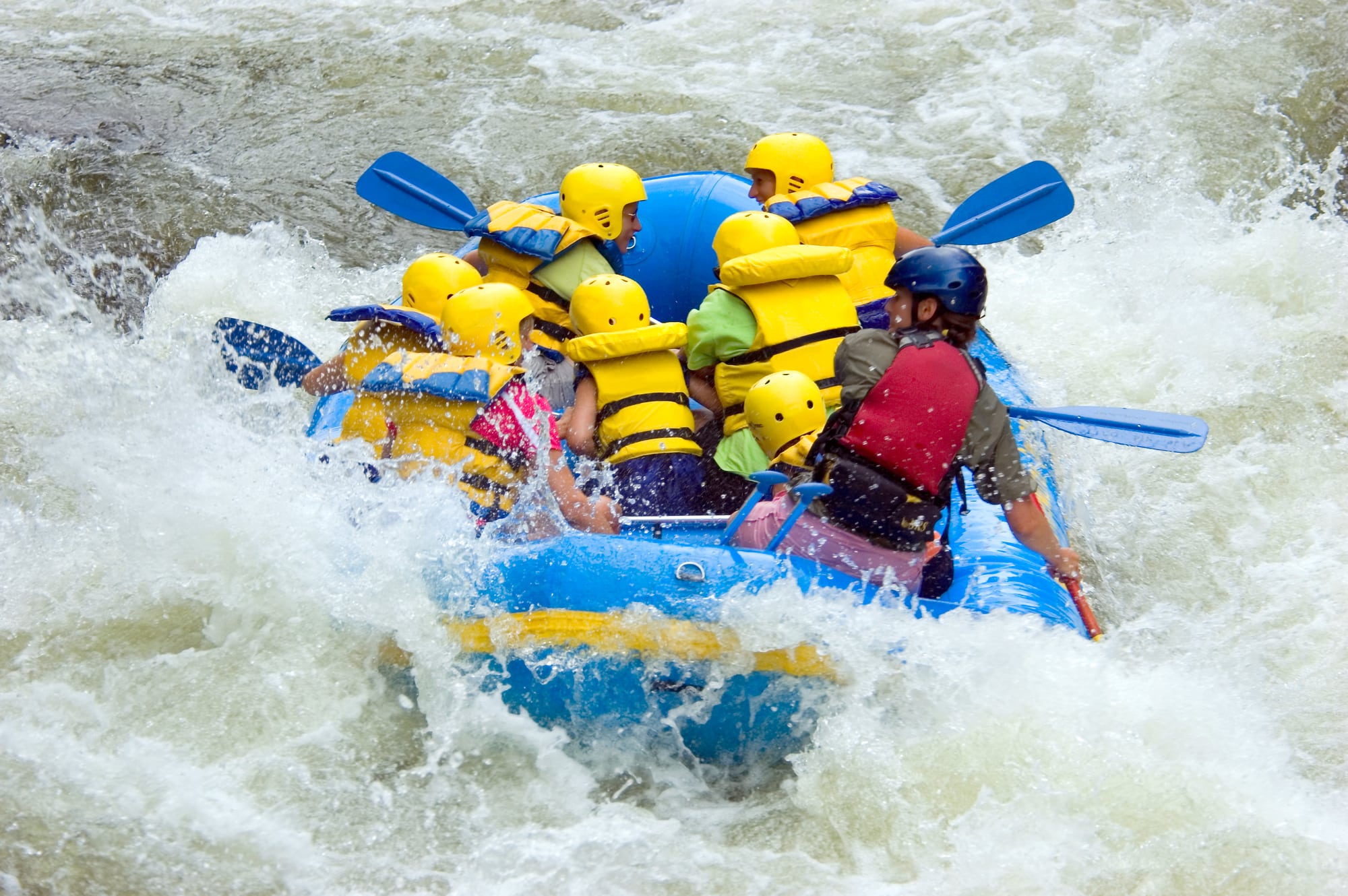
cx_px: 674
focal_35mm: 174
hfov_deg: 11.8
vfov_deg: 7.9
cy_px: 448
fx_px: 6510
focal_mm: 116
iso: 200
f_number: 5
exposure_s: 1/500
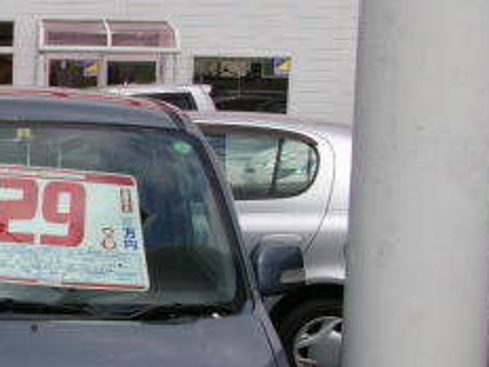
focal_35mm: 91
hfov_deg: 19.8
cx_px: -139
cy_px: 228
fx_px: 1290
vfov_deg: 16.2
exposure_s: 1/350
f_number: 8
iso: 200
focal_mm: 23
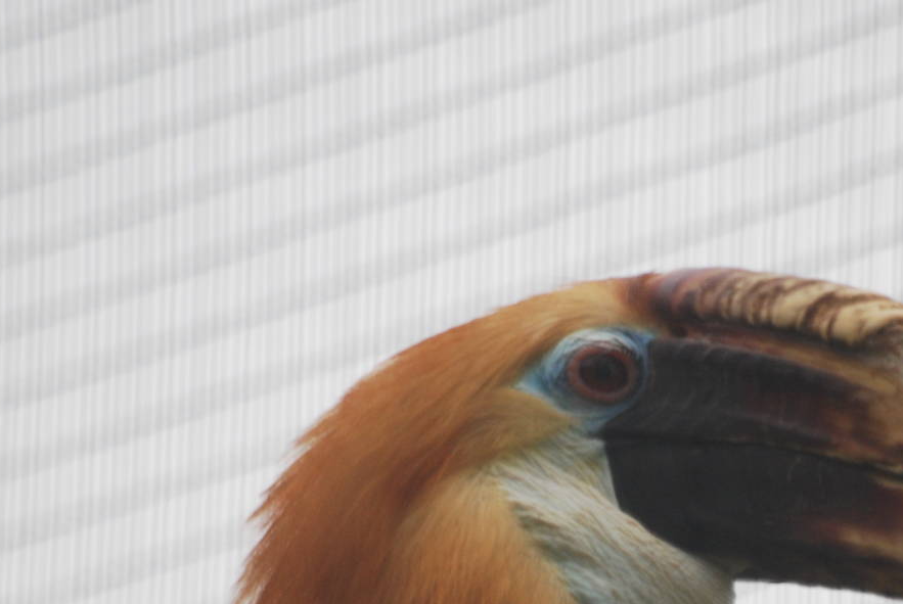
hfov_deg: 2.5
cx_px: 639
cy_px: 539
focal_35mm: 815
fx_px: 20466
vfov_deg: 1.7
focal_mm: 300
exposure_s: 1/400
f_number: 5.6
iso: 400
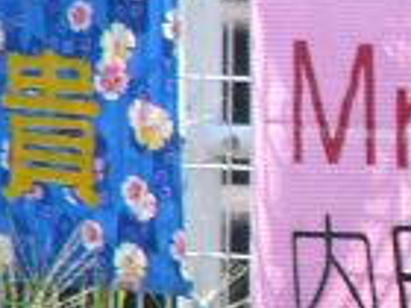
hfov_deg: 1.0
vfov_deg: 0.8
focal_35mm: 1971
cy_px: 173
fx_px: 23402
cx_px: 643
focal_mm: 72
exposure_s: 1/160
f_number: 4
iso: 50
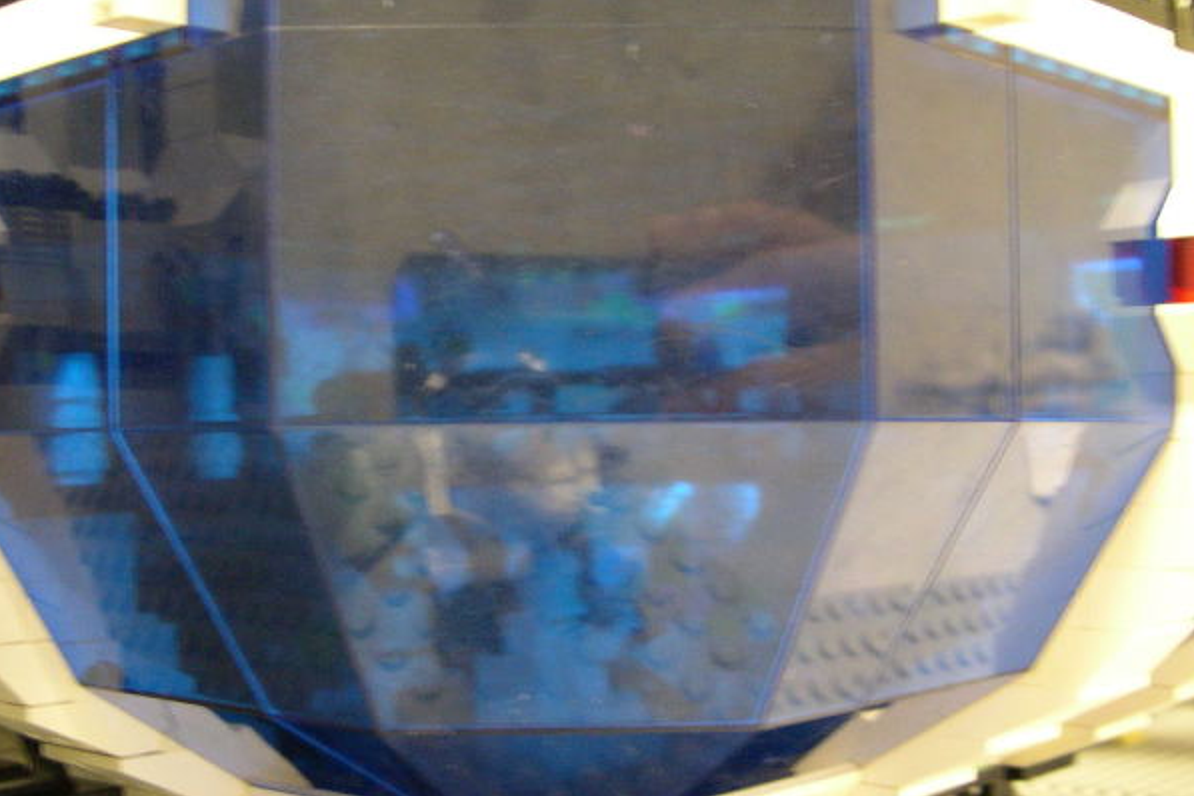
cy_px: 468
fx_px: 1758
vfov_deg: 25.5
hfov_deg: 37.5
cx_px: 556
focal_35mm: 53
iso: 400
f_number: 2.8
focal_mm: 8
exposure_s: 1/6.3
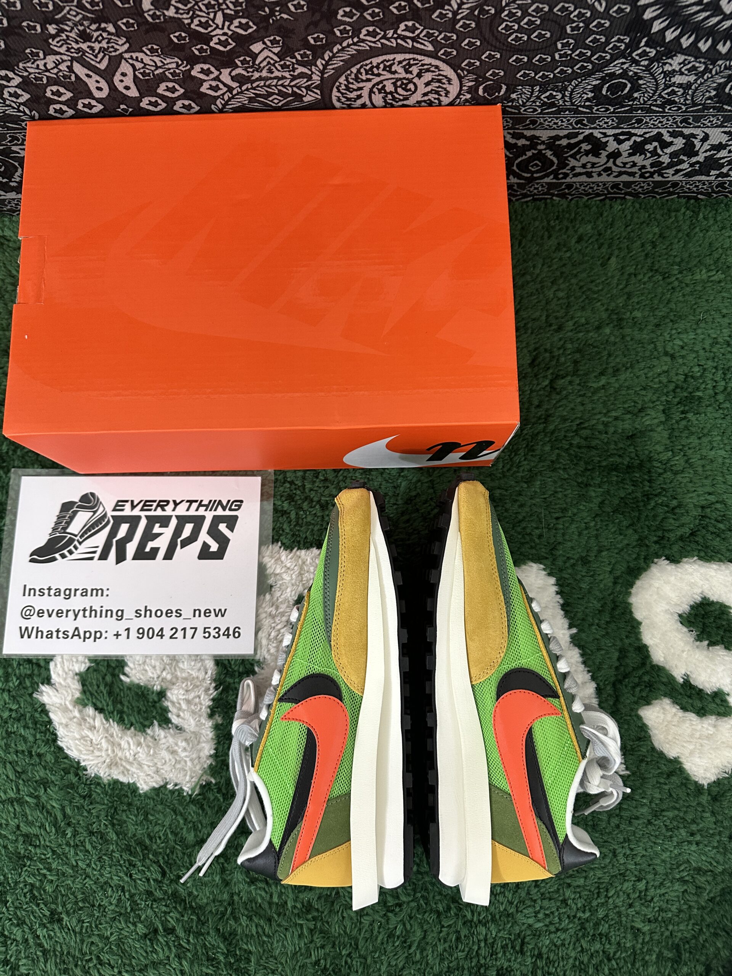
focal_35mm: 24
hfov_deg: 56.8
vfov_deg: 71.6
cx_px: 366
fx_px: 677
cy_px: 488
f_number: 1.78
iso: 320
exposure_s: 1/50
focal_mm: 6.86
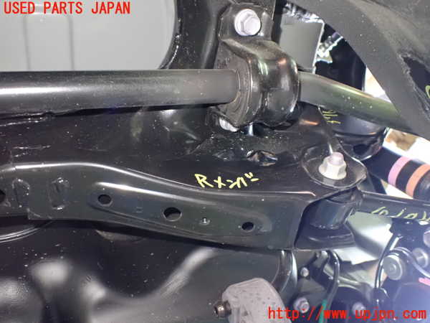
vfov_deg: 46.8
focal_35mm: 30
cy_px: 162
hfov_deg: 60.0
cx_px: 215
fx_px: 373
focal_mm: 5.4
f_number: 2.3
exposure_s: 1/20
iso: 1600
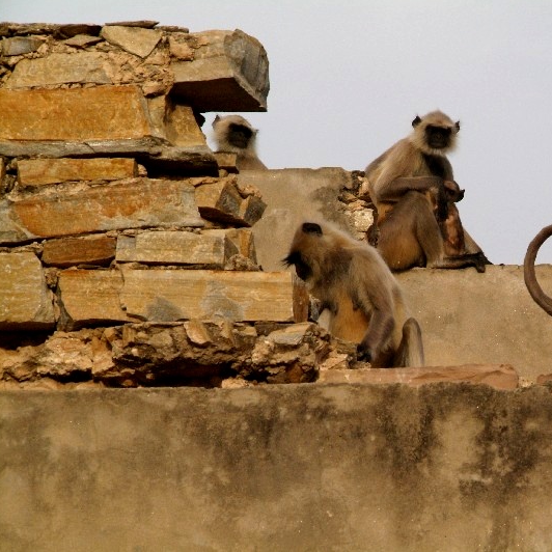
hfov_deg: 9.5
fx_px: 3302
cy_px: 275
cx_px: 410
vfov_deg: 9.6
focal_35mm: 183
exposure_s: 1/1500
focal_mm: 95
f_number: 11
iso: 1600
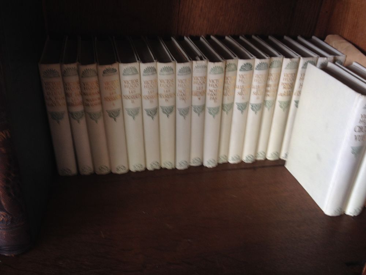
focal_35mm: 35
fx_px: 370
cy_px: 138
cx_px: 183
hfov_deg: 52.6
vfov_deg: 40.7
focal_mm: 4.28
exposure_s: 1/24
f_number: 2.4
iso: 50
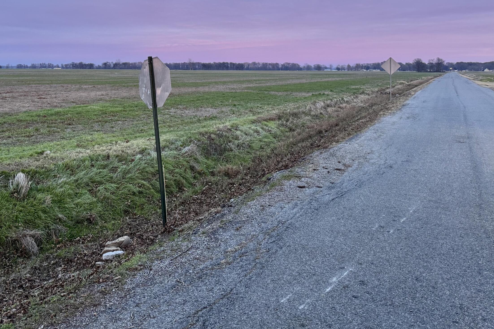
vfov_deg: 37.8
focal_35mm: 34
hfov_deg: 54.7
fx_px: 467
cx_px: 168
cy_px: 80
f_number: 1.78
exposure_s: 1/121
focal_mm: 6.76
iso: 200
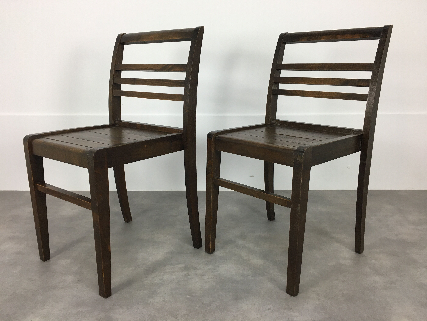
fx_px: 358
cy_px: 160
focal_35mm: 29
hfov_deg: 61.7
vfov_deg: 48.2
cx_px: 214
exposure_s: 1/33
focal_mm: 4.15
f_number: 2.2
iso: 50
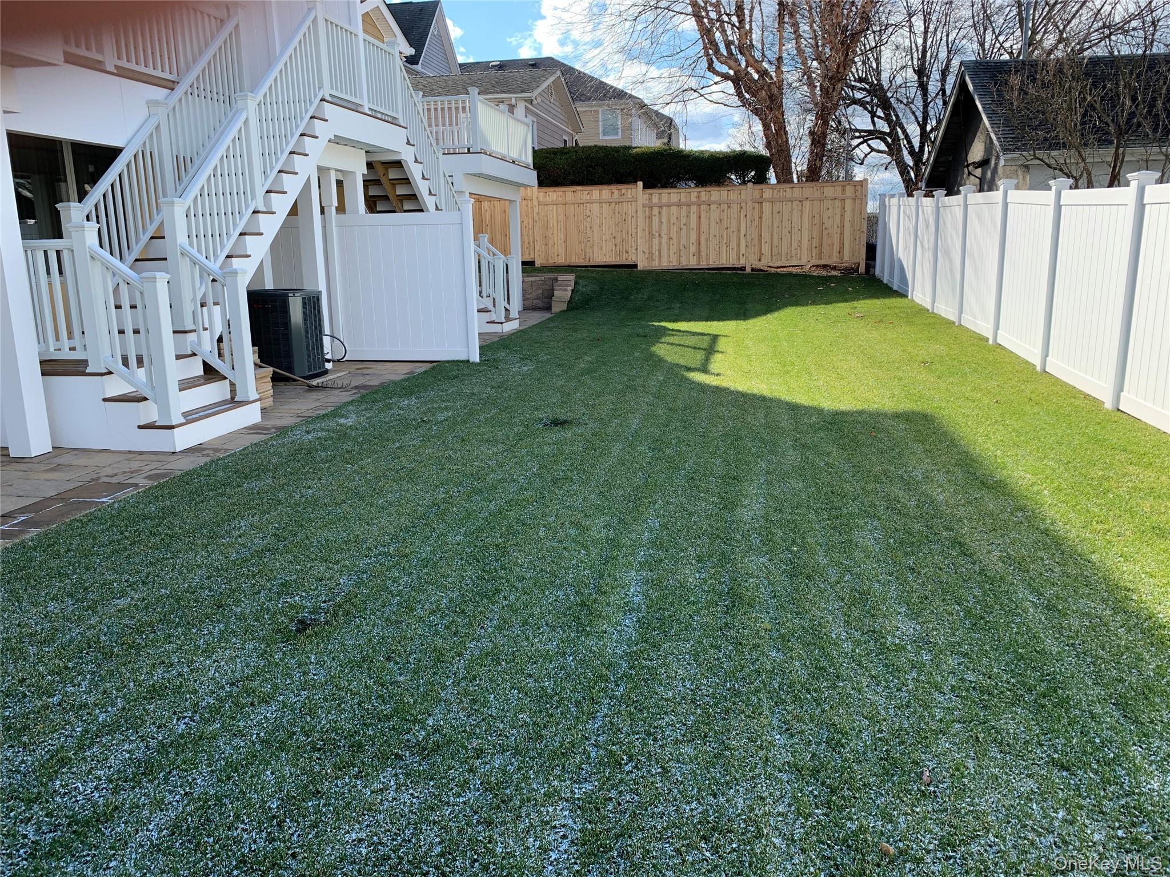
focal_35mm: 26
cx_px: 585
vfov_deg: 53.1
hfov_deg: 67.3
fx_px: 879
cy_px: 438
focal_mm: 4.25
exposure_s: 1/711
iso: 25
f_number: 1.8
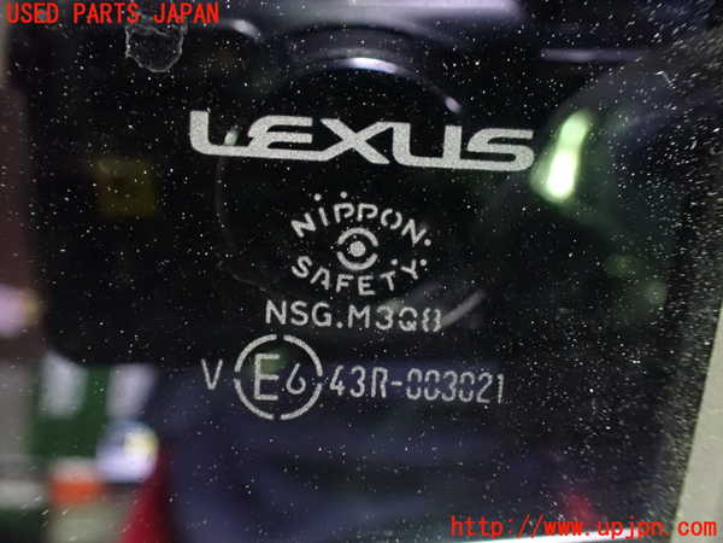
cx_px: 362
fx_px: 627
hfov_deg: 60.0
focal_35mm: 30
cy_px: 272
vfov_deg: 46.8
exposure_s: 1/13
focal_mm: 5.4
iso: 1600
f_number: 2.3
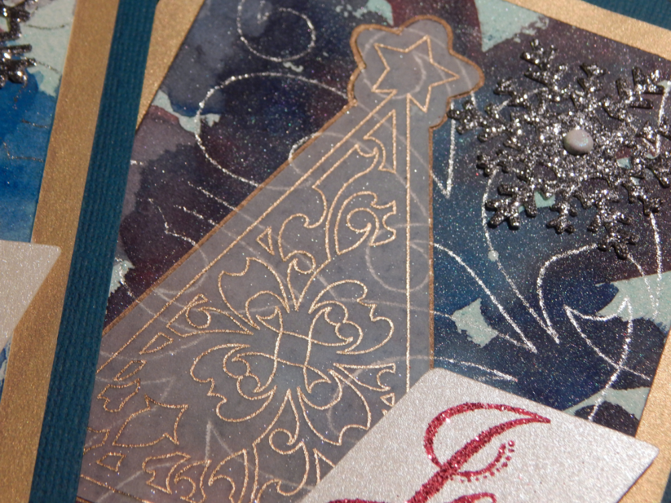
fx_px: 2016
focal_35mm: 104
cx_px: 336
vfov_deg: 14.2
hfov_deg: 18.9
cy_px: 252
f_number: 4.5
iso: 160
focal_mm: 18.7
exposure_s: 1/30
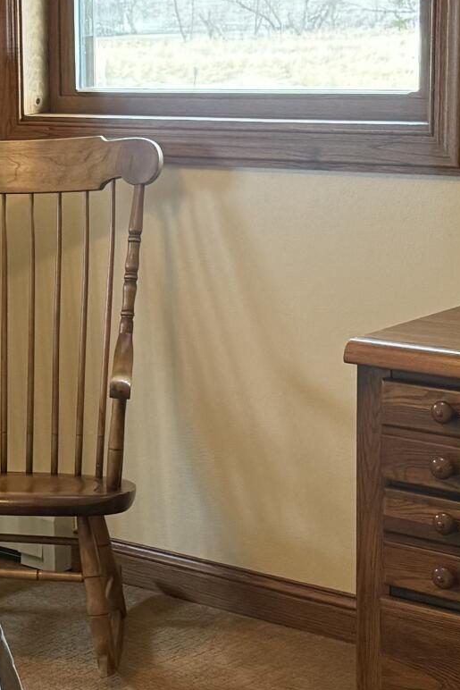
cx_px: -232
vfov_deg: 21.0
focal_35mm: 97
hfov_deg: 13.3
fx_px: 1858
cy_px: 296
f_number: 1.78
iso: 320
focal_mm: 6.76
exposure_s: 1/120
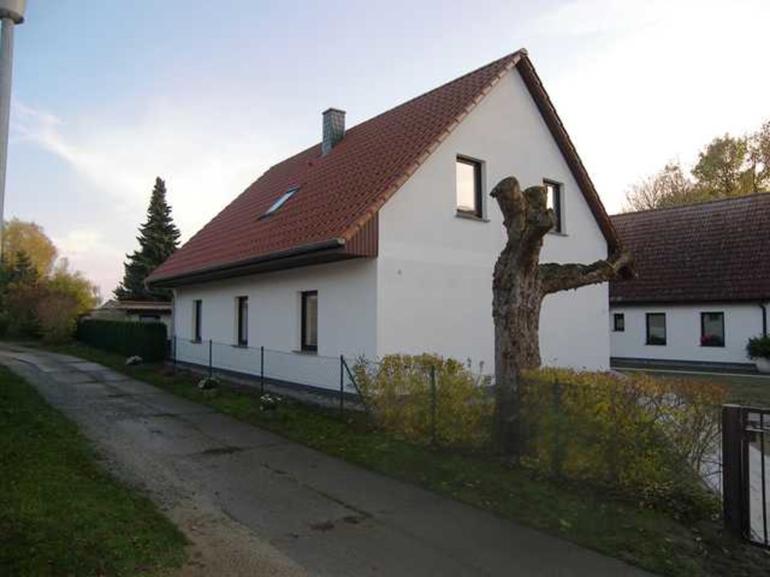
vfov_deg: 56.8
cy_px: 288
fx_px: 534
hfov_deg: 71.6
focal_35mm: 24
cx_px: 385
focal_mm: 5.1
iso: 50
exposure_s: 1/80
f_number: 2.8
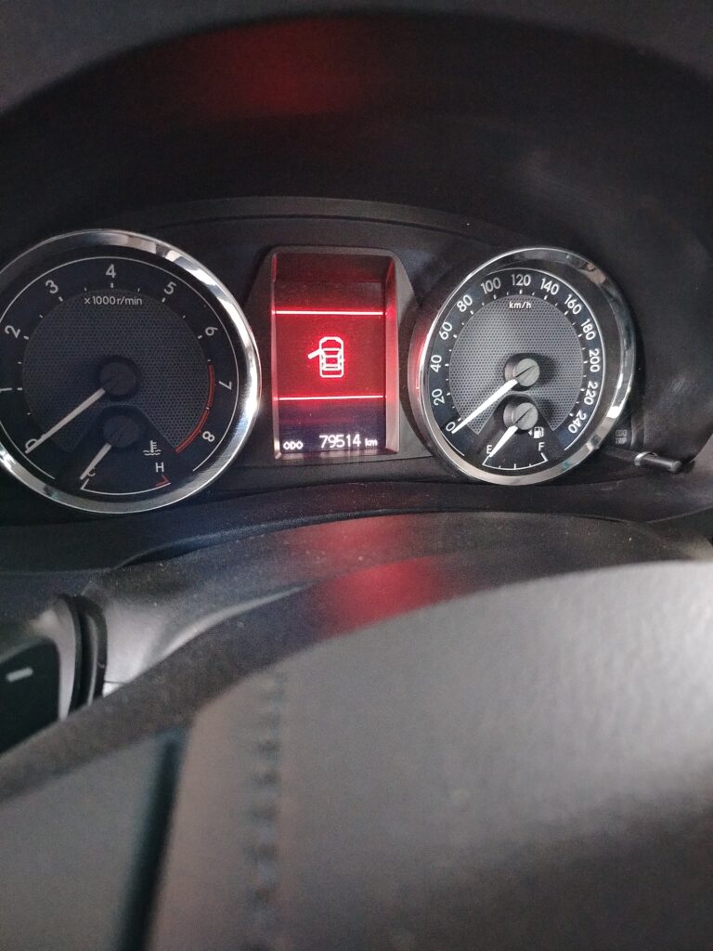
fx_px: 659
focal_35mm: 24
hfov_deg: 56.8
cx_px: 356
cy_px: 476
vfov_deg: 71.6
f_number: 1.75
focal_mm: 5.25
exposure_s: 1/16.7
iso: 6848
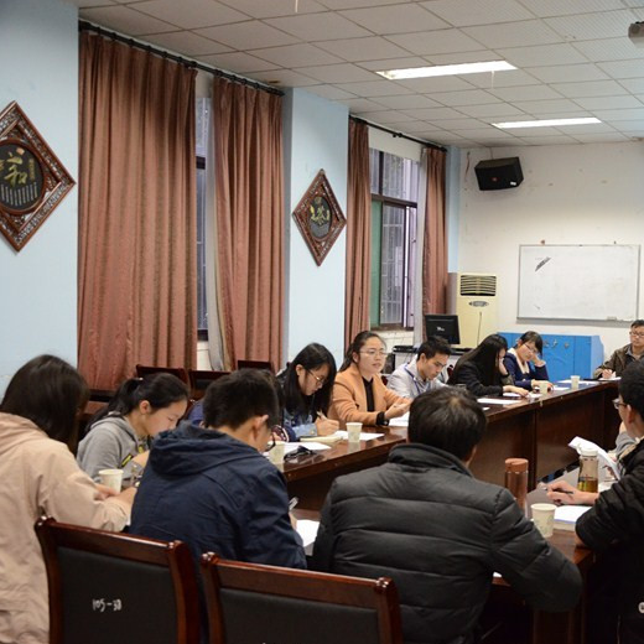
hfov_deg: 38.4
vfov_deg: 39.2
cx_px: 466
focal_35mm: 43
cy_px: 326
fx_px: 905
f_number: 3.8
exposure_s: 1/30
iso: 2500
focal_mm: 22
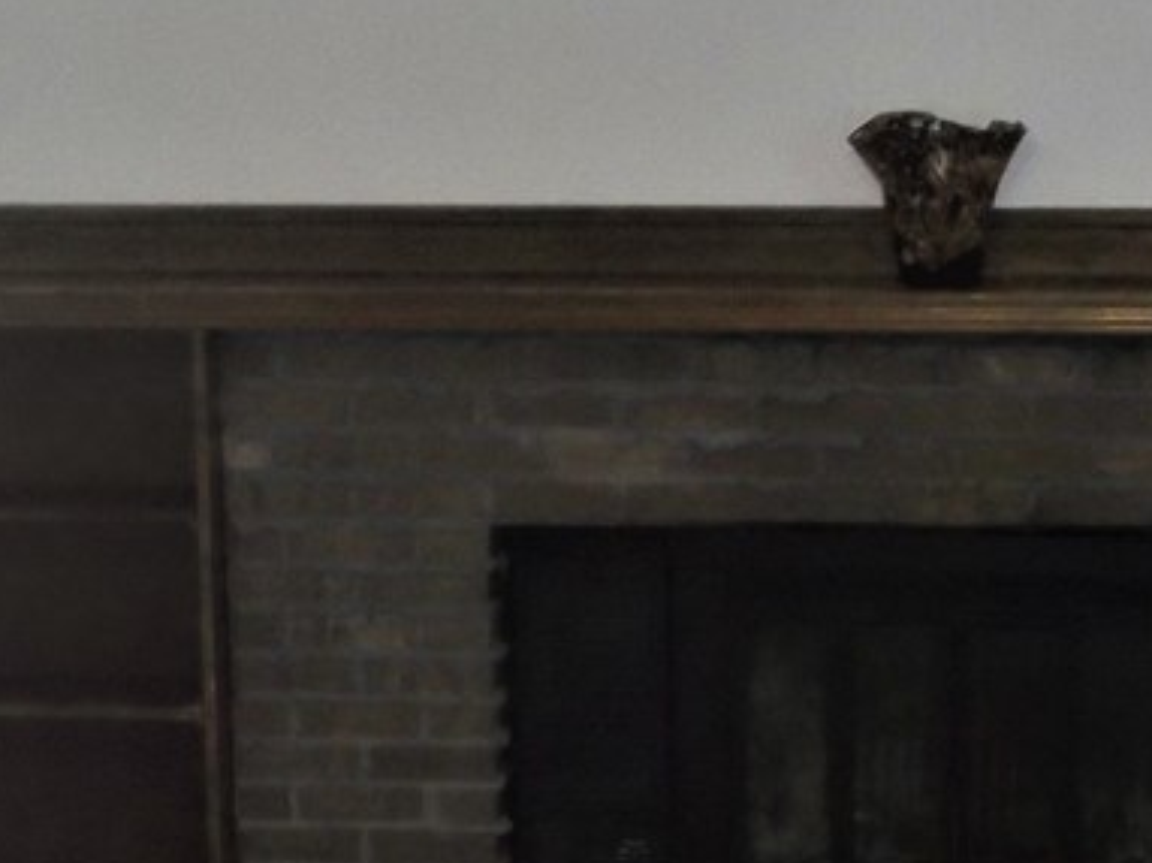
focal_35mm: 118
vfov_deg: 12.4
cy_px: 788
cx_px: 1043
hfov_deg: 16.5
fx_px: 3925
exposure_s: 1/40
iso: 320
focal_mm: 7.8
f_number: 4.5
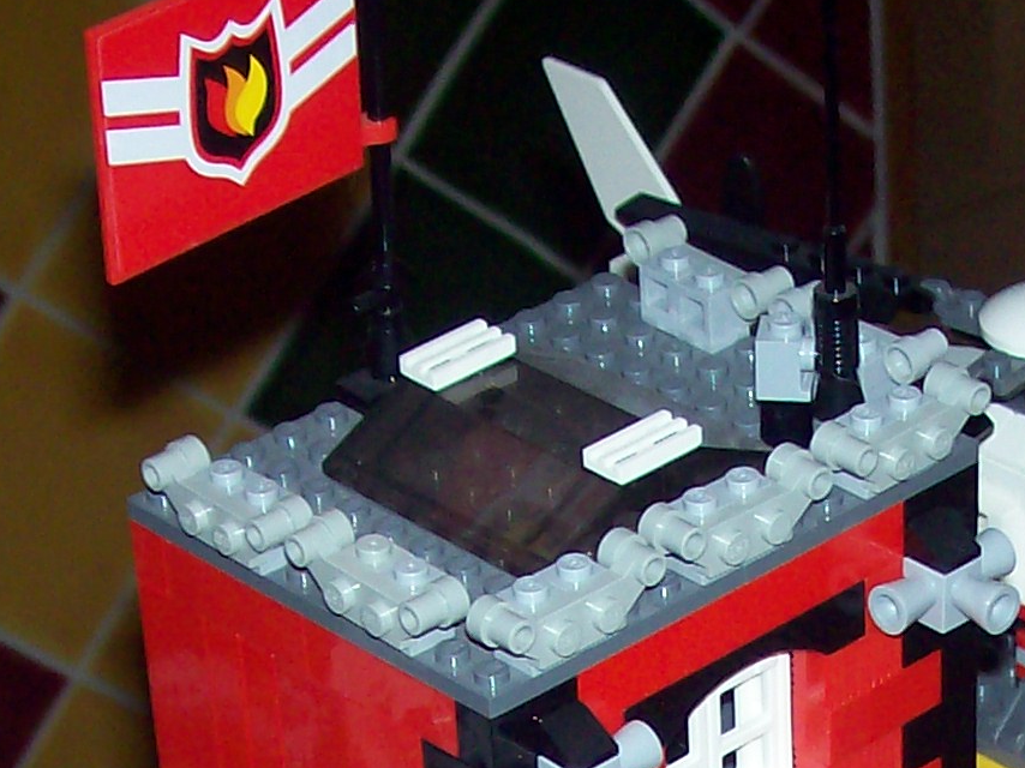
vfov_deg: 9.6
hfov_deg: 13.2
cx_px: 515
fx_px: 4440
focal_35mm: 150
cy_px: 1133
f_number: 3
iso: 80
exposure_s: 1/73.1
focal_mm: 7.6
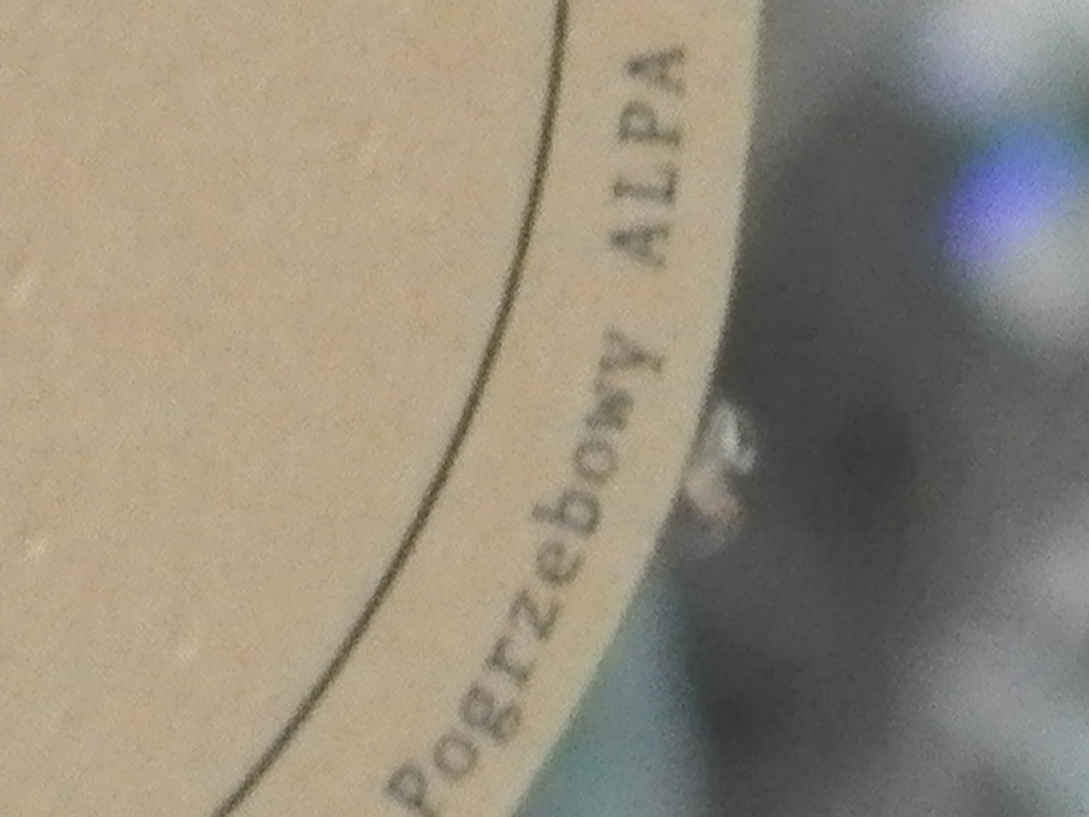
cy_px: -149
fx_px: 57055
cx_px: -1550
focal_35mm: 1813
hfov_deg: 1.1
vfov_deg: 0.8
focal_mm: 50.2
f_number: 5.6
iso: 400
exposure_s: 1/40
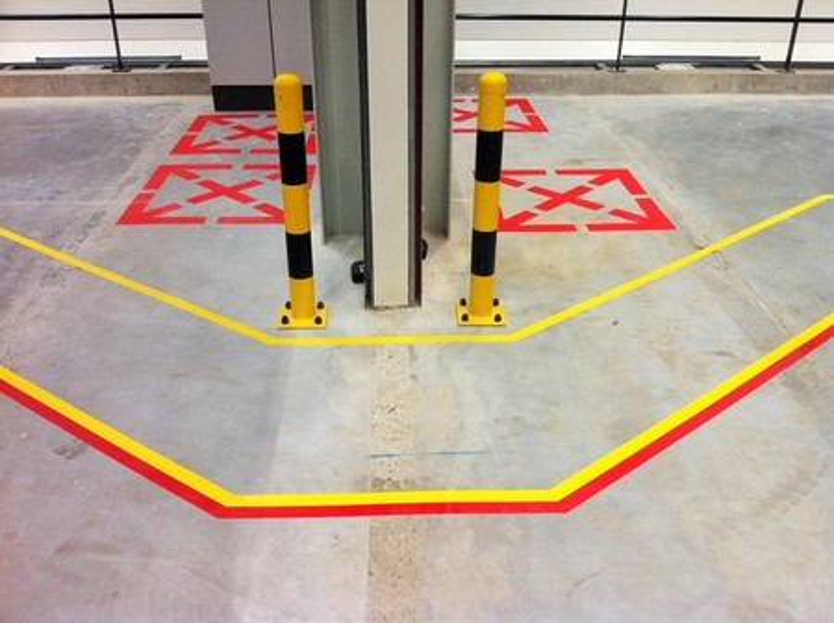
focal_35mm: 35
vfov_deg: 40.6
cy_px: 312
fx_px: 842
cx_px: 417
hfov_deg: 52.7
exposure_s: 1/15
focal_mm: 3.85
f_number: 2.8
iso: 100
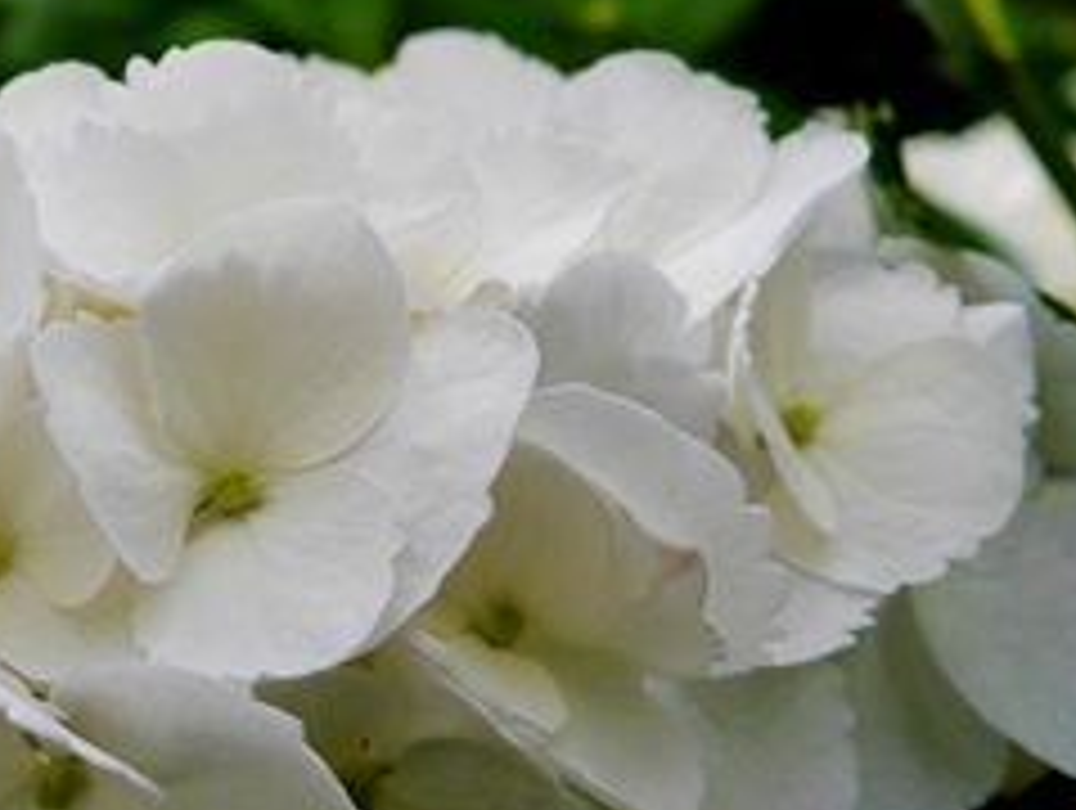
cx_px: 374
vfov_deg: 19.7
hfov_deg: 25.8
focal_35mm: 75
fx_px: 2335
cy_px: 380
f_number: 5.6
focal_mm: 14
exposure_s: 1/2500
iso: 800
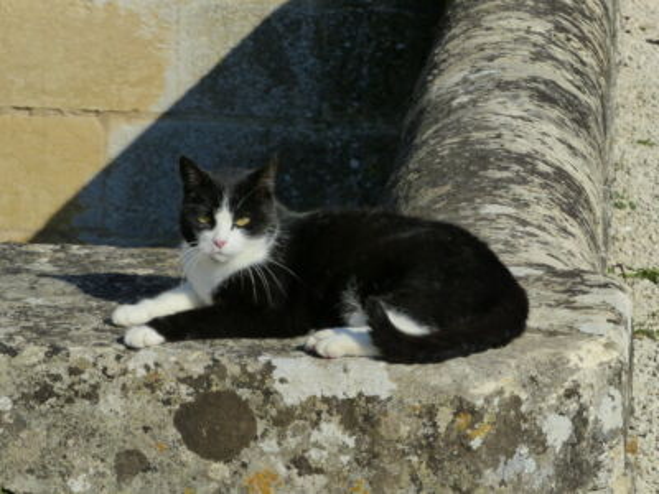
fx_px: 4341
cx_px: 330
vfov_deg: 6.5
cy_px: 247
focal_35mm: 228
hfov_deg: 8.7
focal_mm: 41.1
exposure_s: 1/640
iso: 200
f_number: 8
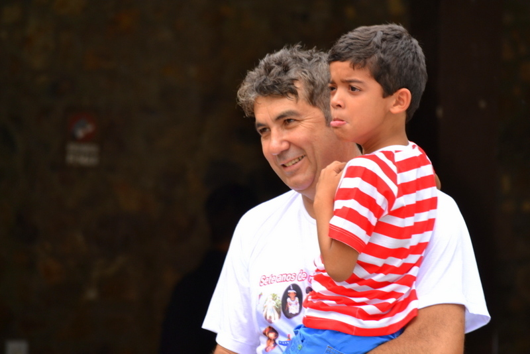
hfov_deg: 6.9
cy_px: 177
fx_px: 4418
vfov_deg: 4.6
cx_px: 265
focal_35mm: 300
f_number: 5.6
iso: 200
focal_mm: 200
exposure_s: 1/125
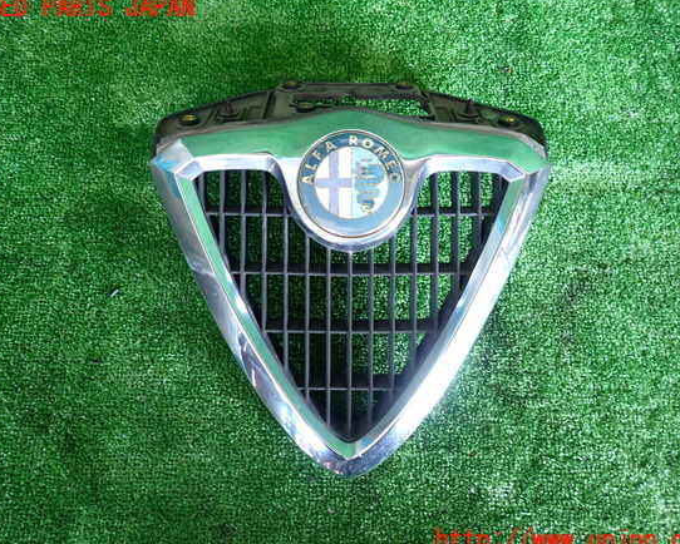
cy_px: 275
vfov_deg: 53.2
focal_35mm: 27
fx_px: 544
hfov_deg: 64.0
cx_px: 343
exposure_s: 1/40
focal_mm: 4.5
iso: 200
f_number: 2
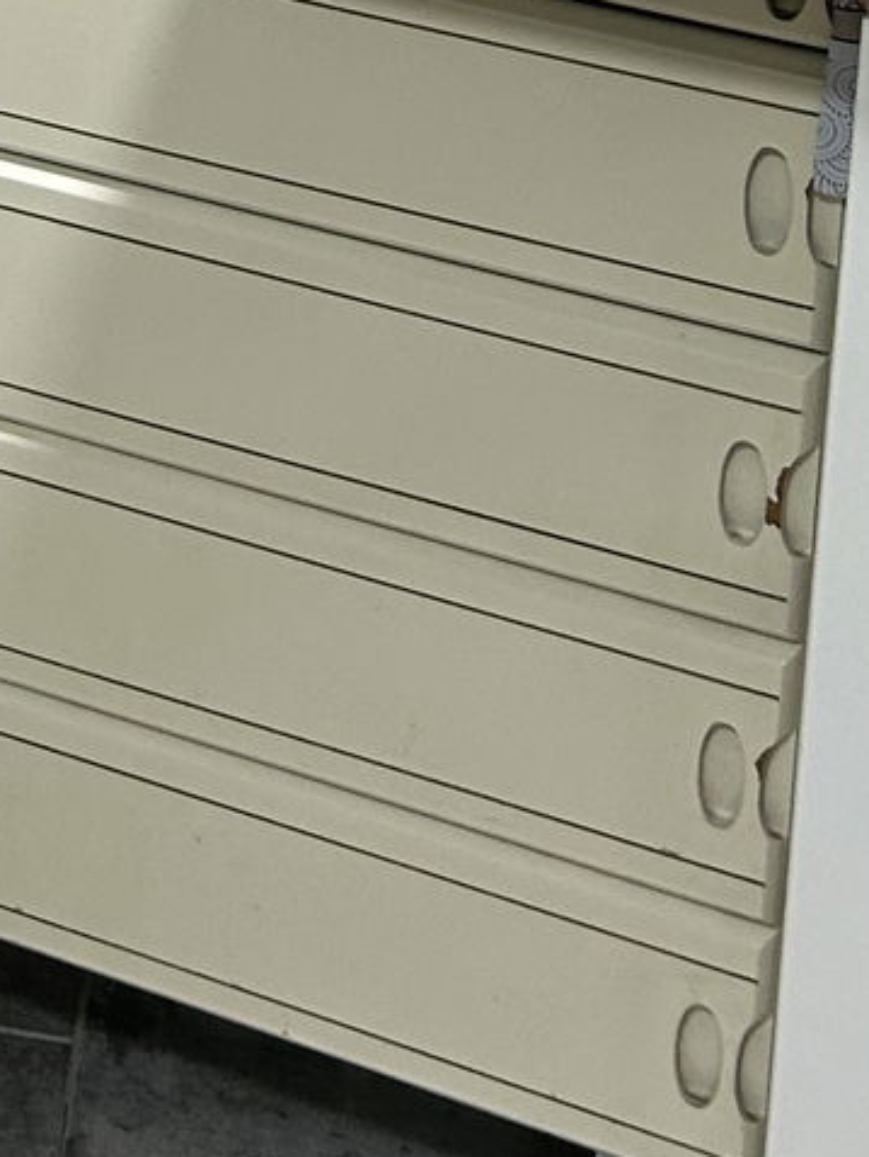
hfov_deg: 12.2
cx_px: -457
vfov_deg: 14.8
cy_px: -936
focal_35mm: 116
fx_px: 3879
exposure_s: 1/50
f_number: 1.5
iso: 80
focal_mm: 5.7
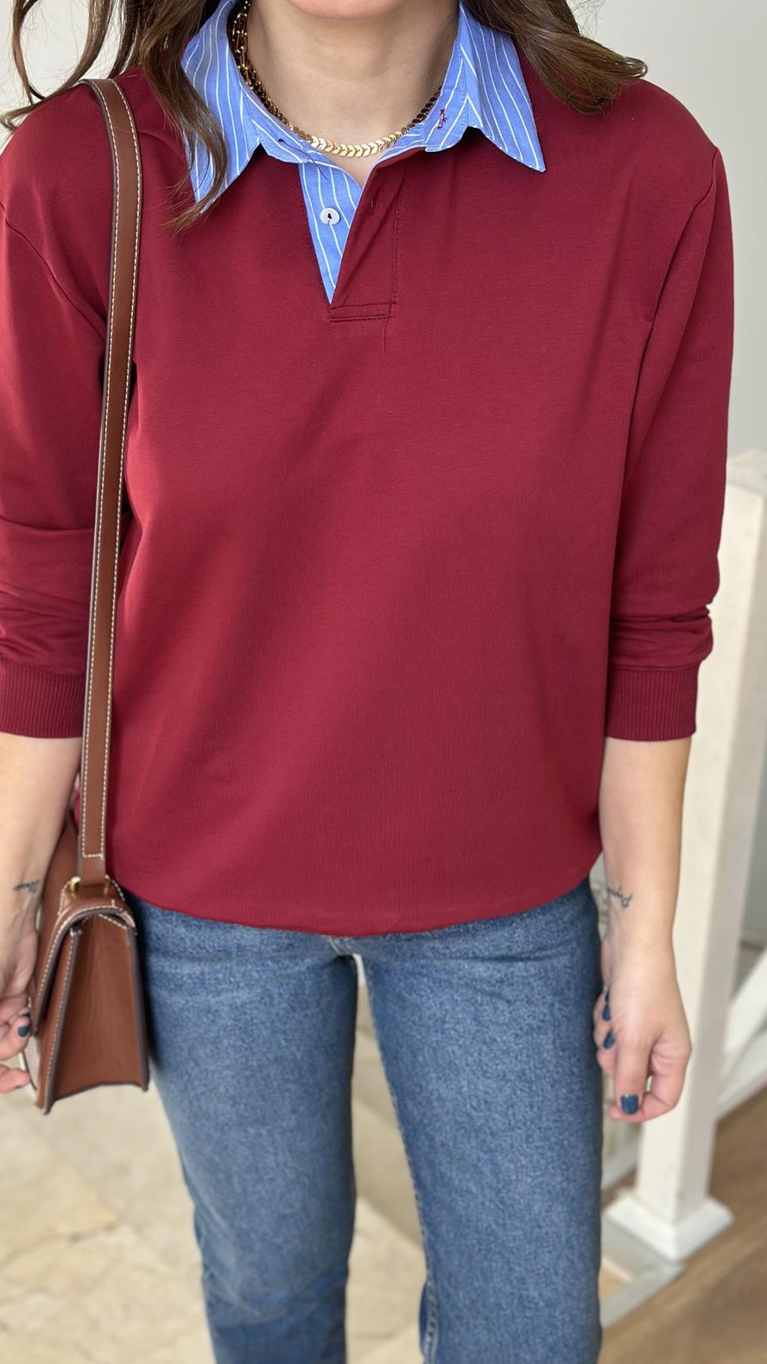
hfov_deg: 22.6
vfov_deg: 39.2
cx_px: 344
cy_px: 682
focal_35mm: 53
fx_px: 1917
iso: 100
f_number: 1.78
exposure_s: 1/166
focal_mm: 6.86
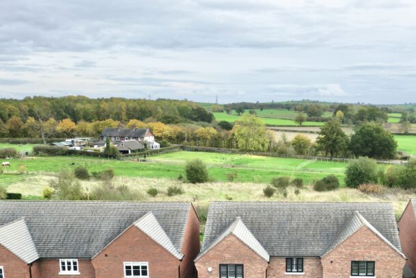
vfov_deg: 31.4
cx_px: 290
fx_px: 485
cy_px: 201
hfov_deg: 45.4
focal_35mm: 42
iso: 110
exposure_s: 1/725
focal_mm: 6.72
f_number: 1.7
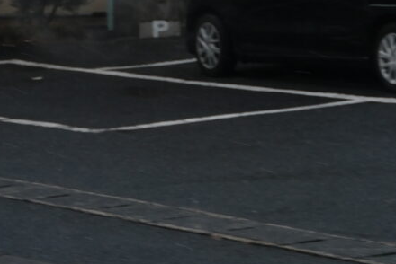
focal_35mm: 250
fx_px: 2752
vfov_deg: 5.3
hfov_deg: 8.2
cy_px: -358
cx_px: 50
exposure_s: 1/110
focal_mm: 28.7
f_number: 4
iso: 250
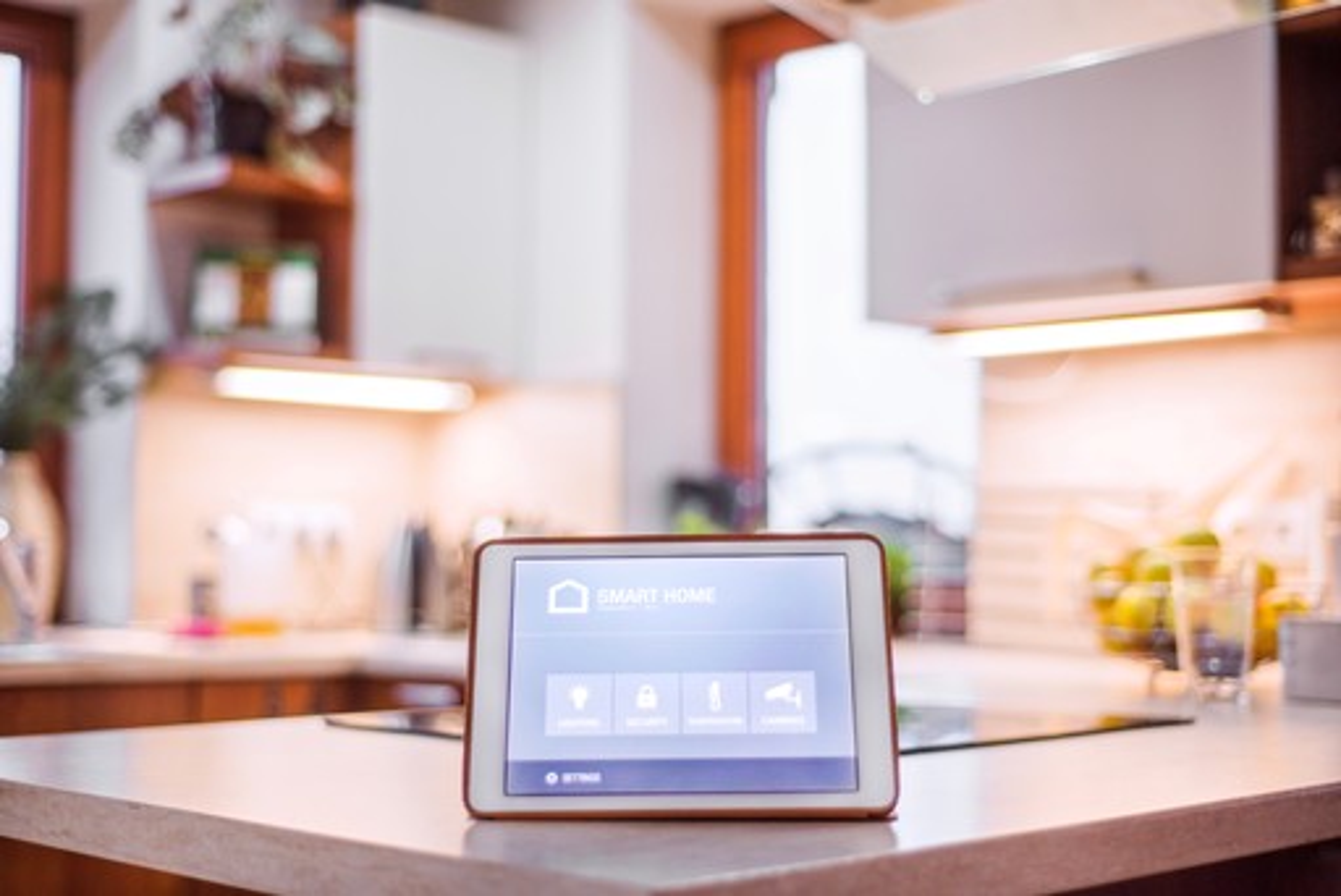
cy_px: 448
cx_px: 670
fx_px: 1863
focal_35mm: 50
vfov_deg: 27.0
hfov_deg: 39.6
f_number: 2.2
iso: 500
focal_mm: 50
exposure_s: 1/160
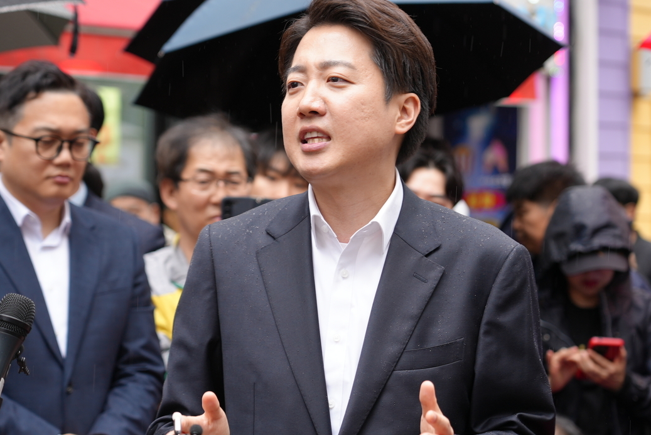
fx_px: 1954
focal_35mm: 108
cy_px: 258
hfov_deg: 18.9
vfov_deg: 12.7
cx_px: 367
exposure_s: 1/160
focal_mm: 80
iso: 320
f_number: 4
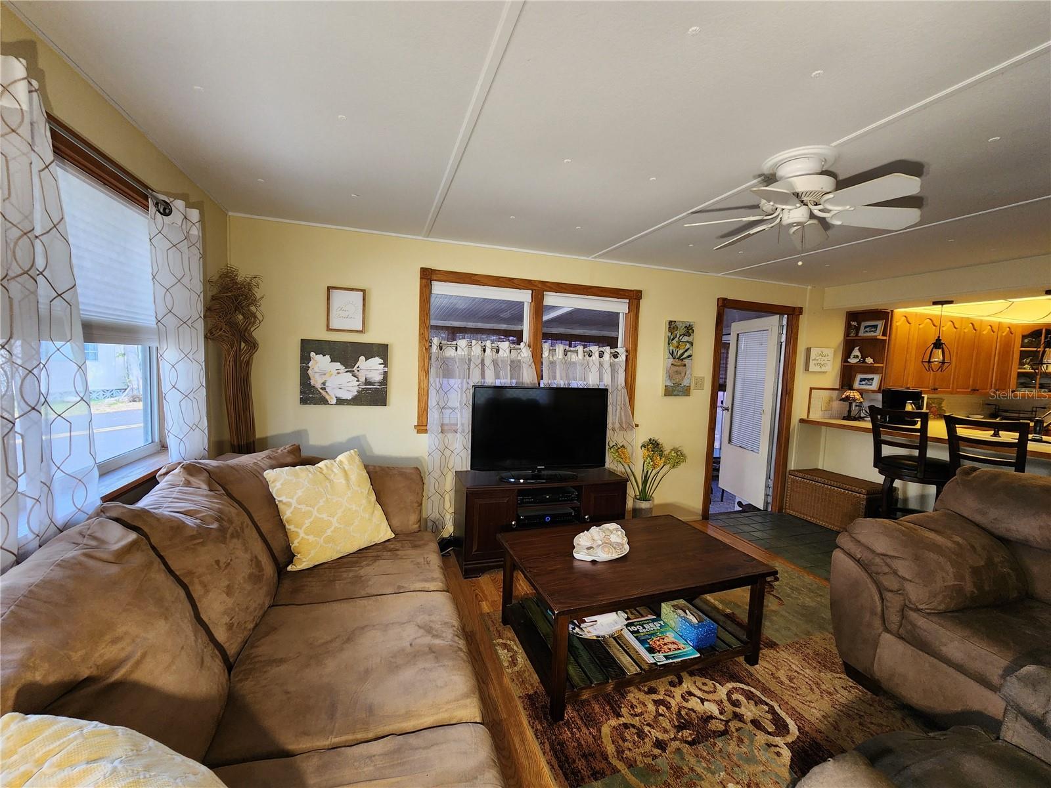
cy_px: 394
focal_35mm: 13
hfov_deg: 106.2
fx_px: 395
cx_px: 526
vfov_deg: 89.9
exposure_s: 1/60
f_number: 2.2
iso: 160
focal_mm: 2.2
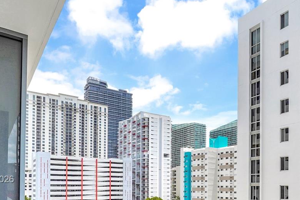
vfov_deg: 37.4
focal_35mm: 33
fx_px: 275
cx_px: 203
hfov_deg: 55.9
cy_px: 180
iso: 250
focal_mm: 16
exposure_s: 1/800
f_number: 8
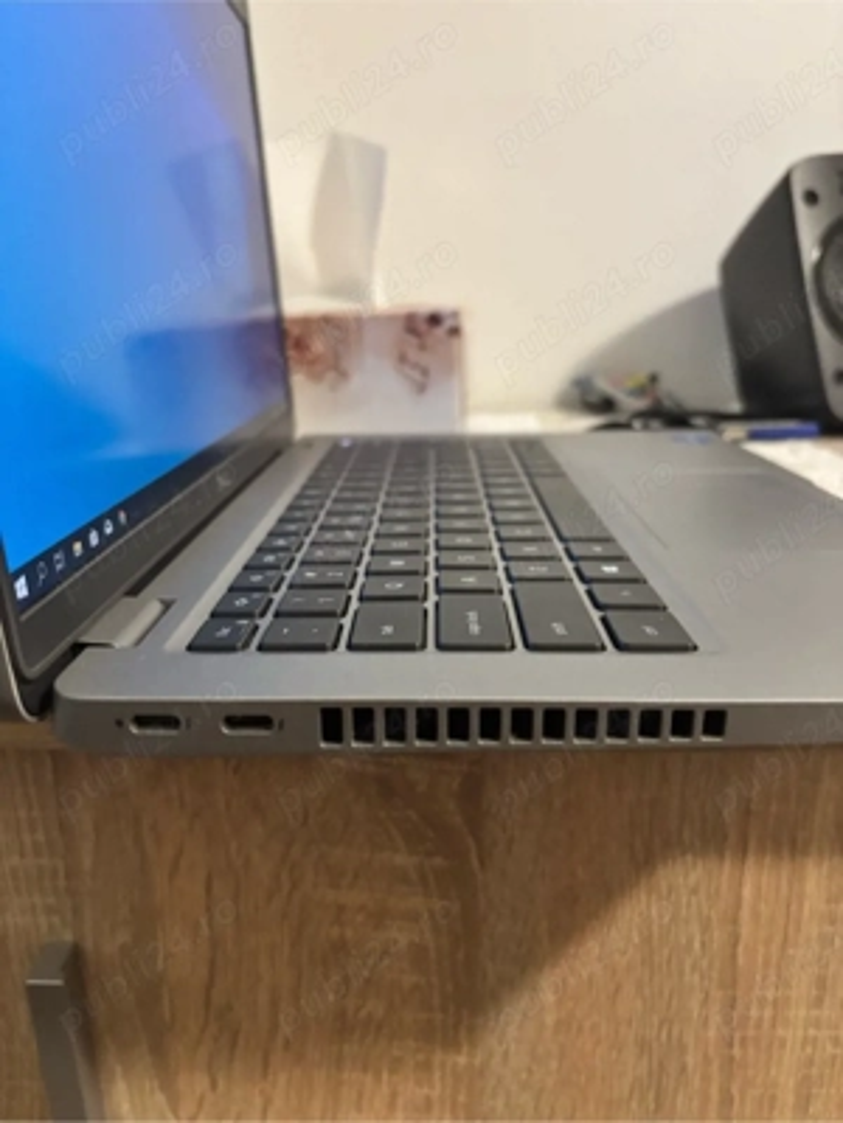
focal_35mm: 26
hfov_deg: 53.1
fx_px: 844
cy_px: 562
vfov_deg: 67.3
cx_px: 422
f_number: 1.6
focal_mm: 5.96
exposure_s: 1/33
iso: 640
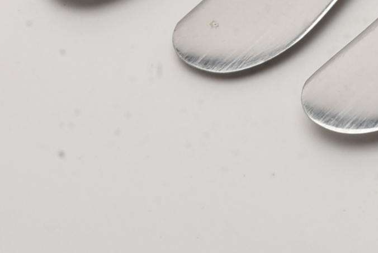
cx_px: 640
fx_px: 3838
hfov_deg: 5.6
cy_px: -122
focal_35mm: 365
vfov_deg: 3.8
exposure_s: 1/125
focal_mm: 55
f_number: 25
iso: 100
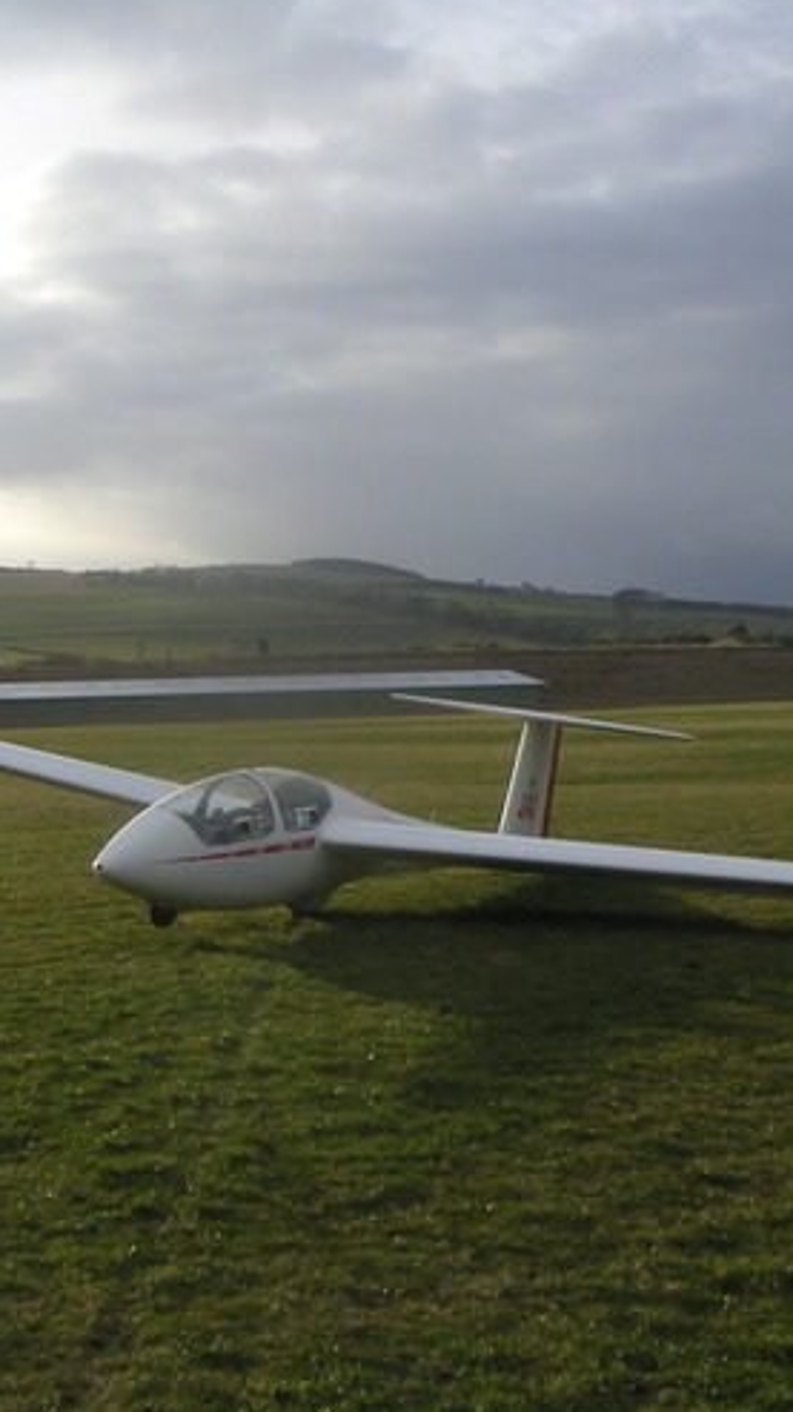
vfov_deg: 37.2
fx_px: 2095
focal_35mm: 56
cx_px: 399
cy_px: 699
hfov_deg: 21.4
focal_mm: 6
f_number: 2.8
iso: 50
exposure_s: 1/350
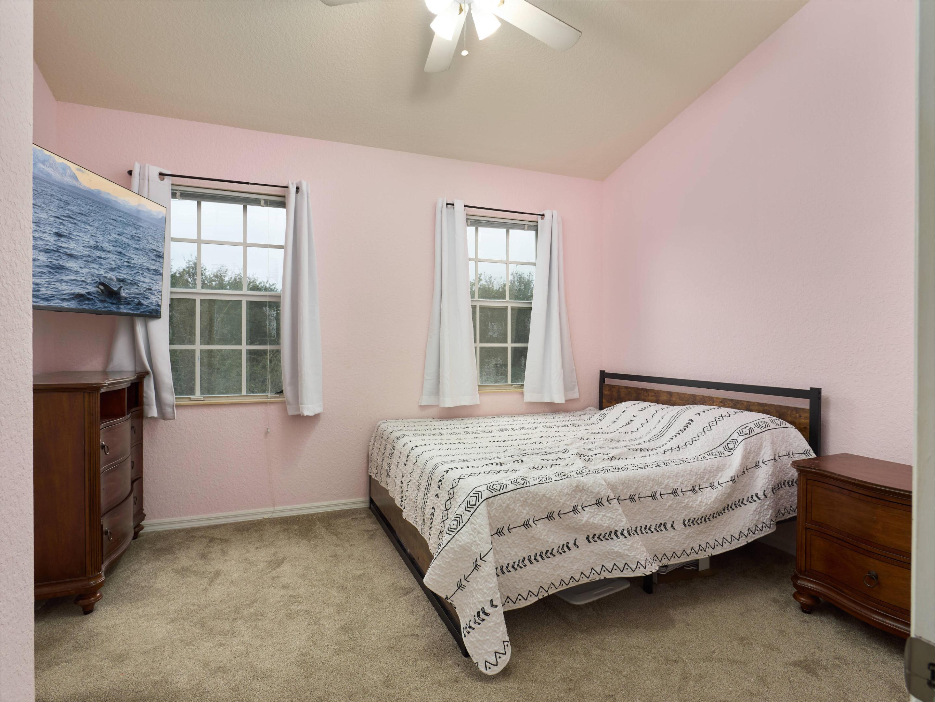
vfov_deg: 71.6
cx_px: 468
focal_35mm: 18
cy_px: 351
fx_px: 486
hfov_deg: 87.7
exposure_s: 1/250
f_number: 5.6
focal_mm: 9
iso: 100
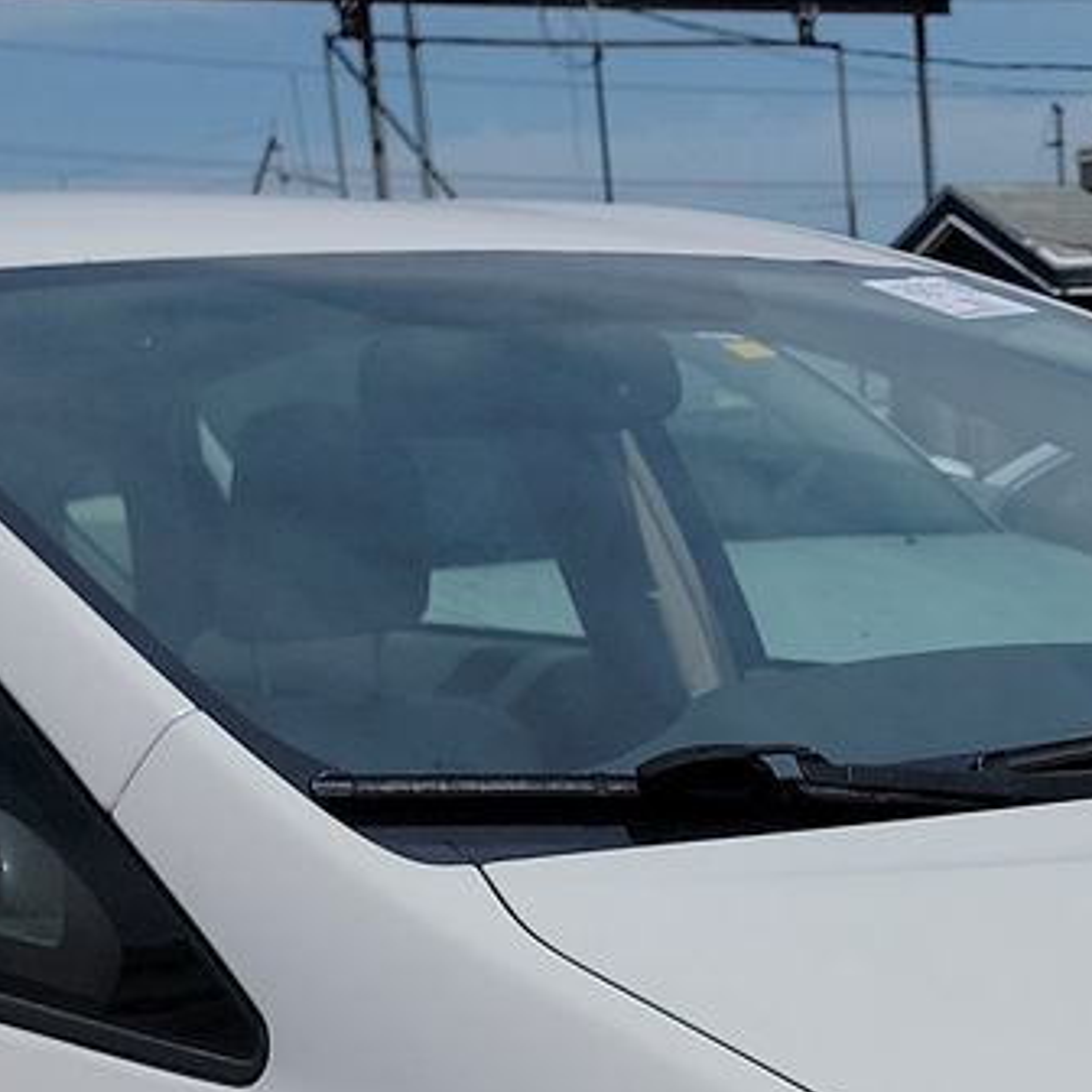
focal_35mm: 101
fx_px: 3605
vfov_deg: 15.8
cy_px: 1651
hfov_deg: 17.1
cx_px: 900
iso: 50
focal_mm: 6.7
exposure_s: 1/3108
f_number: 1.8
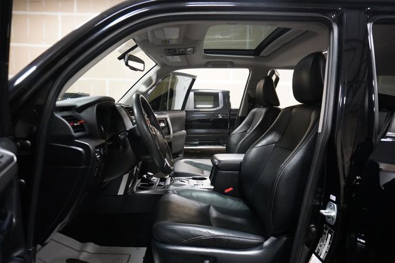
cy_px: 132
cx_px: 198
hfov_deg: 73.7
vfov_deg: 53.2
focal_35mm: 24
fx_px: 263
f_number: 3.5
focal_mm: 16
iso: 6400
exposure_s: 1/125
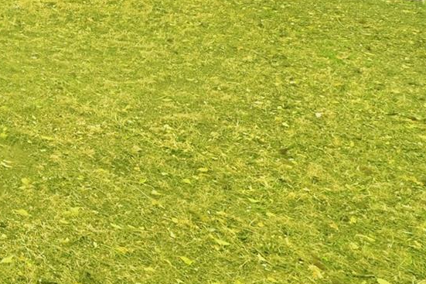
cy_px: -144
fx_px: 615
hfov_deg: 26.3
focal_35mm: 52
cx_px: -231
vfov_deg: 21.6
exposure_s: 1/100
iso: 400
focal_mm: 14
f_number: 10
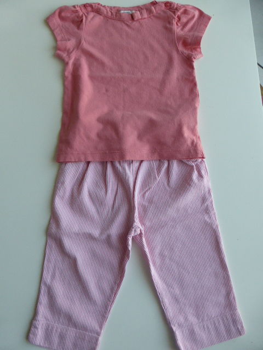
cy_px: 175
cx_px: 132
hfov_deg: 54.9
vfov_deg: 69.4
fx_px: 253
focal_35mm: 25
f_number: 3.3
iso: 200
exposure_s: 1/60
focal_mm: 4.3
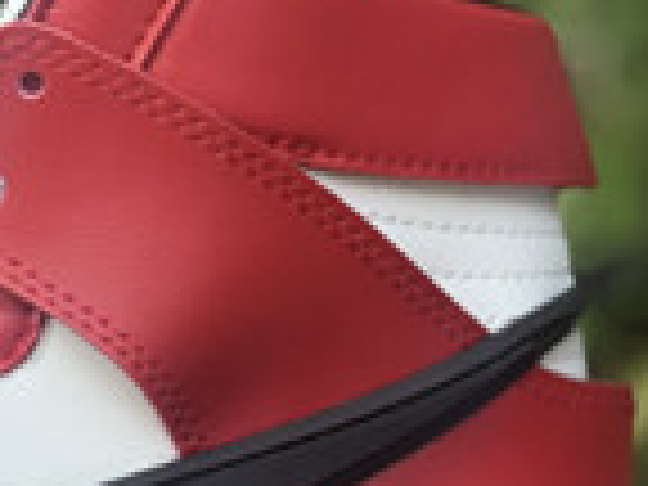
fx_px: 5017
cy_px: 965
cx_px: -387
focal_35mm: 268
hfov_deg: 7.2
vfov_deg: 5.4
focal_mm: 6
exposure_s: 1/173
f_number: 2.4
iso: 16
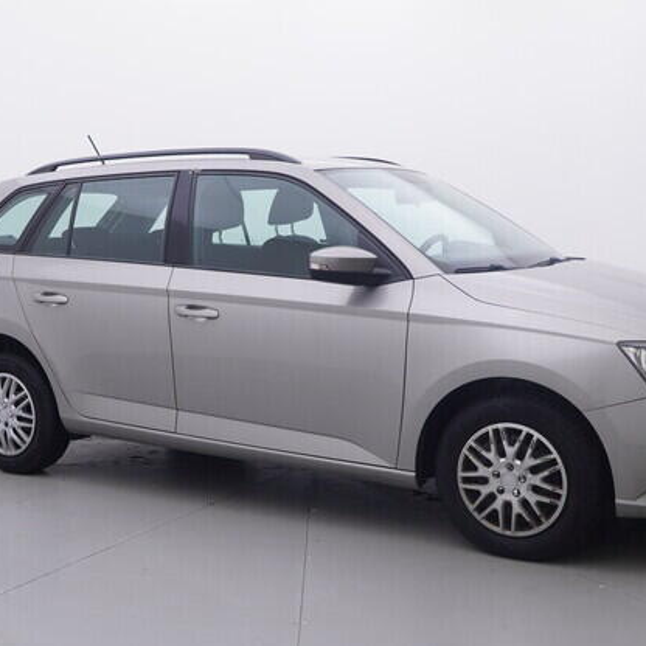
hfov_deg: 36.0
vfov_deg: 36.0
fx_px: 993
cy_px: 329
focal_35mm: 47
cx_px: 314
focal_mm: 15
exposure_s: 1/80
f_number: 5
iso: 200
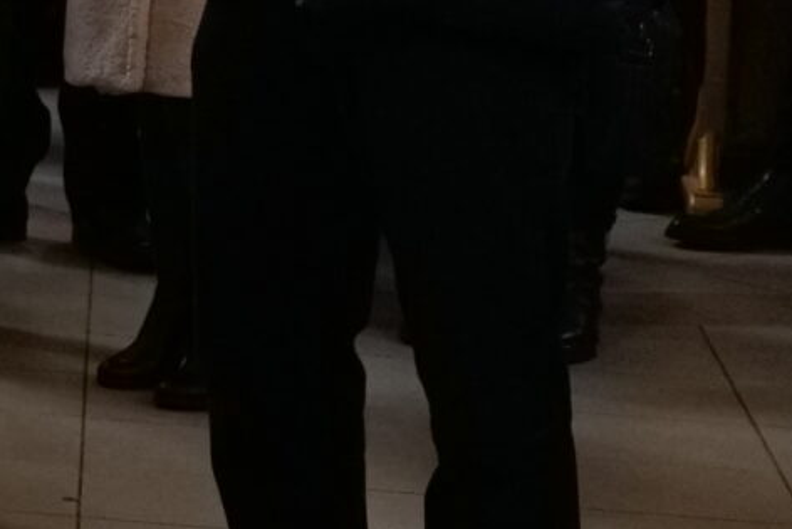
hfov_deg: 8.3
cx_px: -861
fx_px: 5127
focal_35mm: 233
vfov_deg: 5.8
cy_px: -422
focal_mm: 43
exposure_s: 1/40
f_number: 5.6
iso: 6400
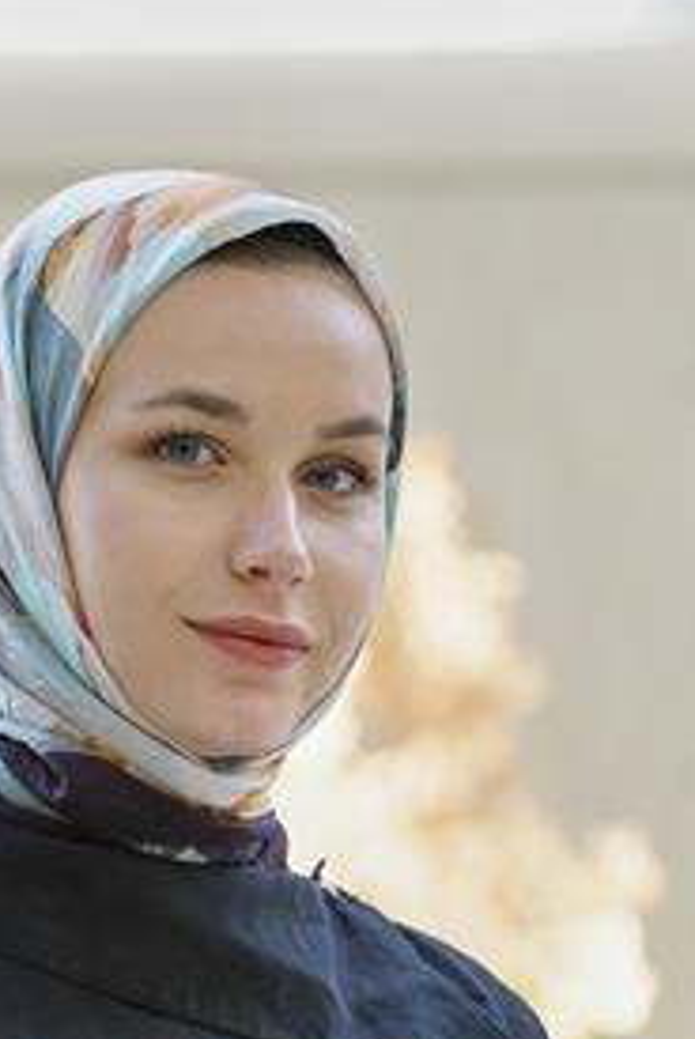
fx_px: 6585
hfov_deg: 6.0
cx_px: 151
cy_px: 824
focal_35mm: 228
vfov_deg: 9.0
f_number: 5.6
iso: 500
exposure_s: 1/125
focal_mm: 135
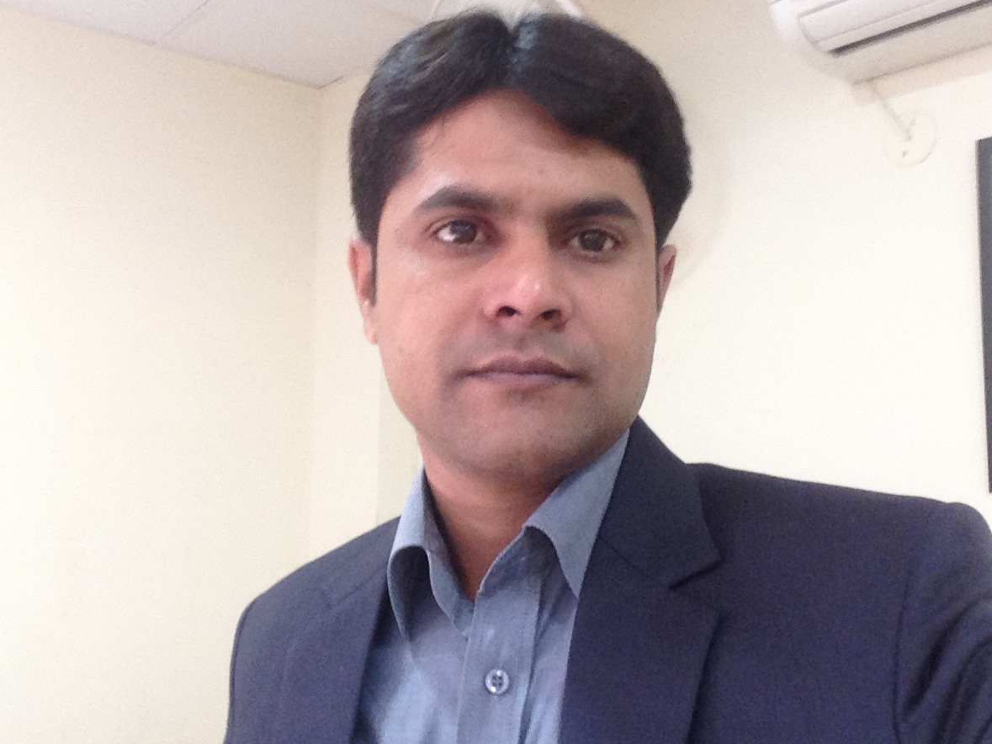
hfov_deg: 49.0
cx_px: 512
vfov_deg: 37.7
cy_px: 374
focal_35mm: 38
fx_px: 1089
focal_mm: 2.18
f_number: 2.4
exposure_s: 1/30
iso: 160
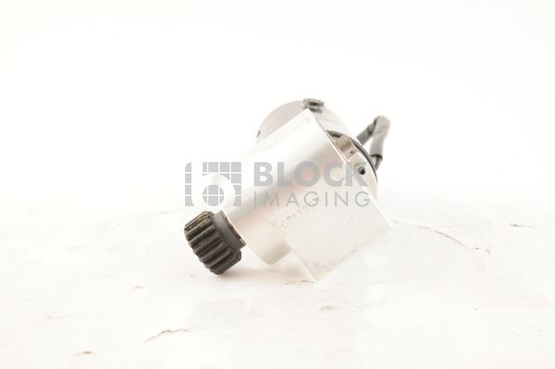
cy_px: 184
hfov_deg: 39.6
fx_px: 770
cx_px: 278
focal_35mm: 50
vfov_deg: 26.9
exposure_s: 1/125
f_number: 10
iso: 1600
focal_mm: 50
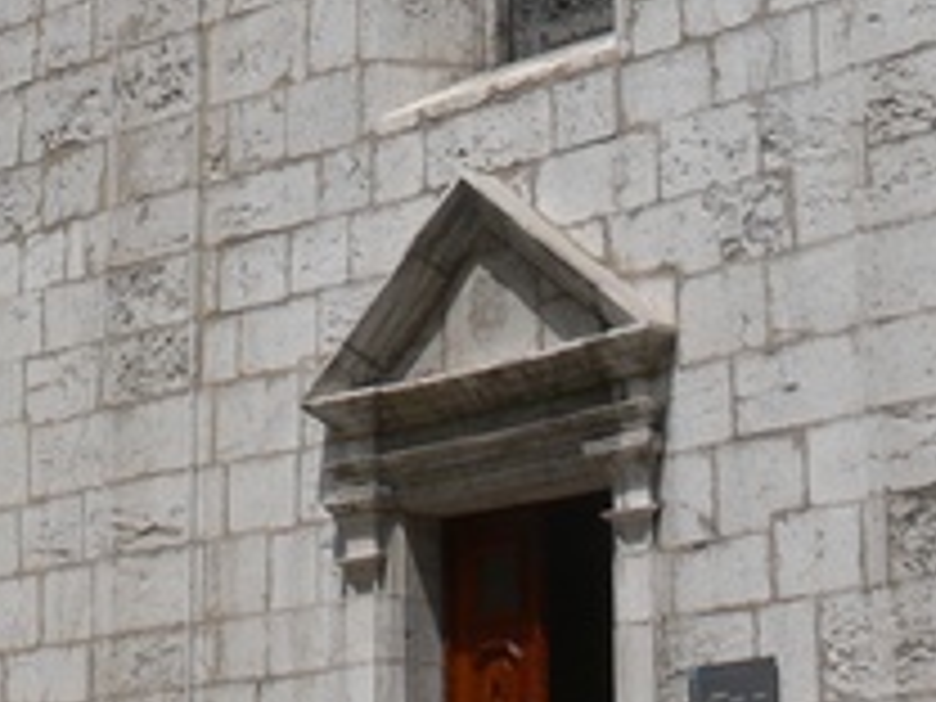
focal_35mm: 133
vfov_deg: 10.6
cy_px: -446
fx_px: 3596
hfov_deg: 14.7
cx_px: 171
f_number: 7.1
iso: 80
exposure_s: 1/400
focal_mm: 7.4
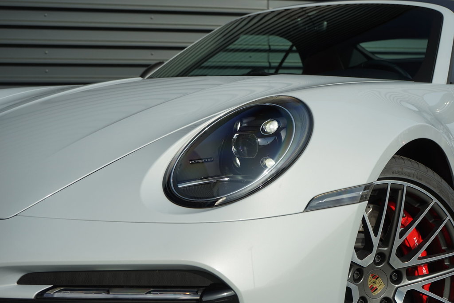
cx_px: 227
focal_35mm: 52
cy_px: 152
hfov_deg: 38.2
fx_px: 656
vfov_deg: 26.0
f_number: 6.3
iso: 100
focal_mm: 52
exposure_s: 1/250
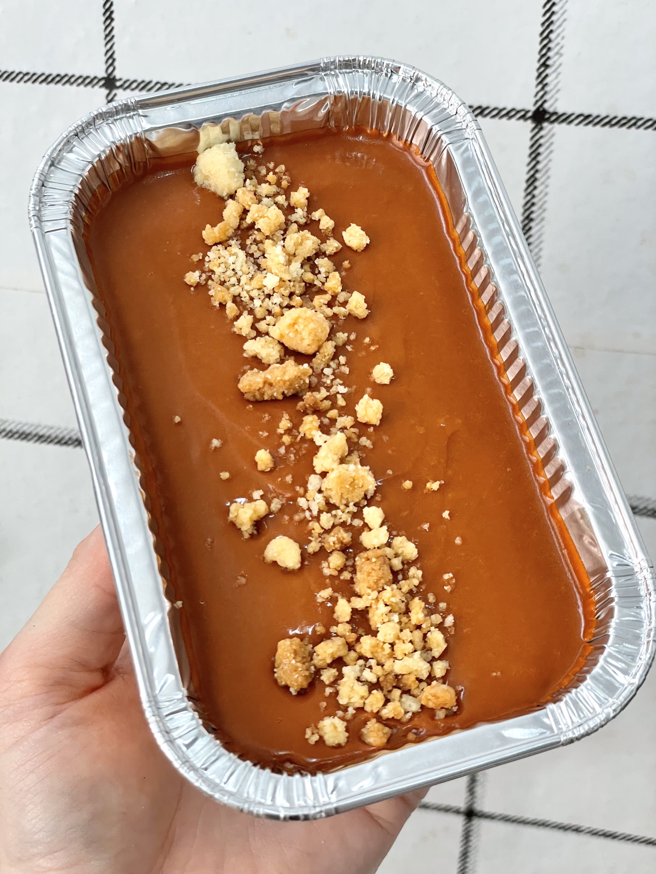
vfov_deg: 36.8
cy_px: 437
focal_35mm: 52
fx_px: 1314
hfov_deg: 28.0
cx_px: 328
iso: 125
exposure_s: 1/50
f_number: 2
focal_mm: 6
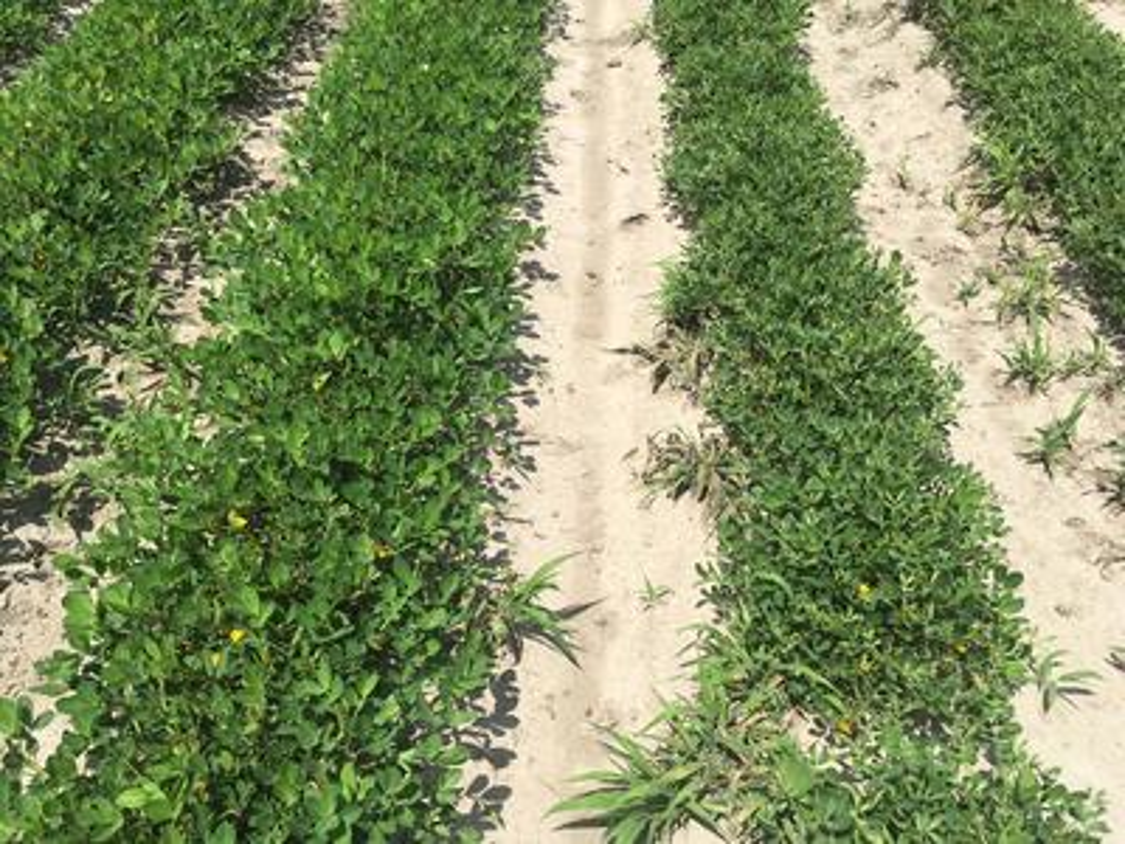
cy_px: 422
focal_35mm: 29
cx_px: 562
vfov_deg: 48.2
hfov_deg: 61.7
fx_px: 942
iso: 25
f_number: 2.2
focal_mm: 4.15
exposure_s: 1/2079
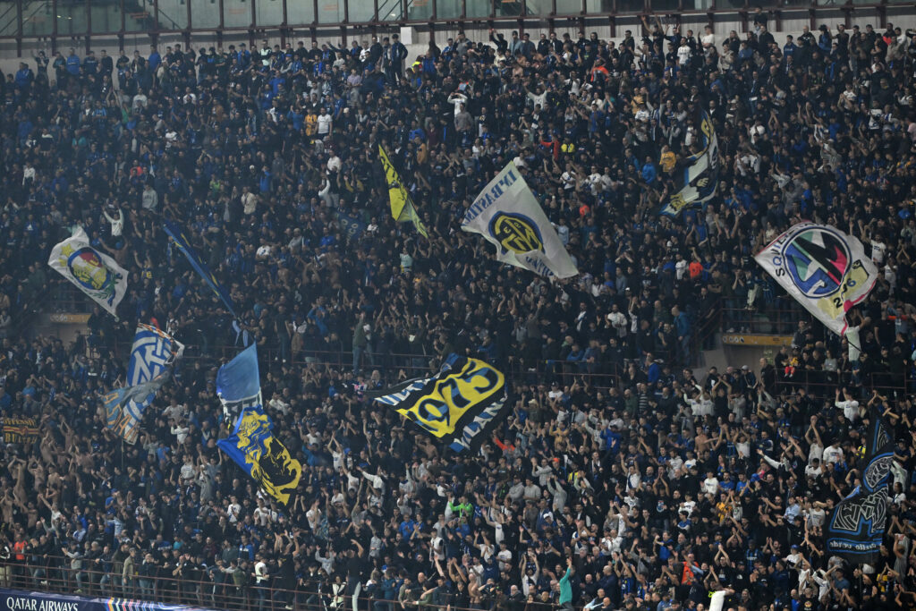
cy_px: 306
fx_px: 4580
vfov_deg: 7.6
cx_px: 458
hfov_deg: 11.4
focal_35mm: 180
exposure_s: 1/125
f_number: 5.6
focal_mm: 180
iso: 4000
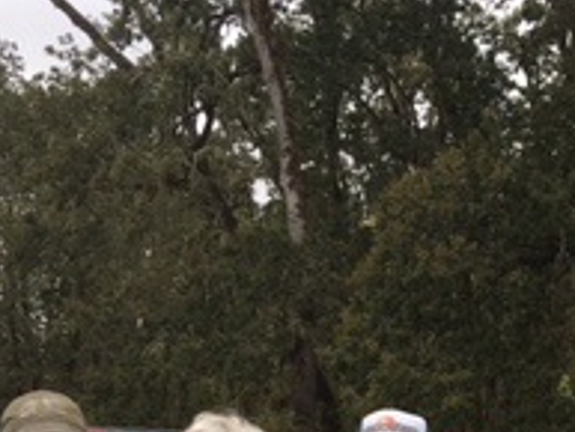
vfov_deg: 14.2
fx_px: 1596
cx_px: 515
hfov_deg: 20.0
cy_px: 688
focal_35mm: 96
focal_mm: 4.15
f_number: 2.2
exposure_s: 1/234
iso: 25
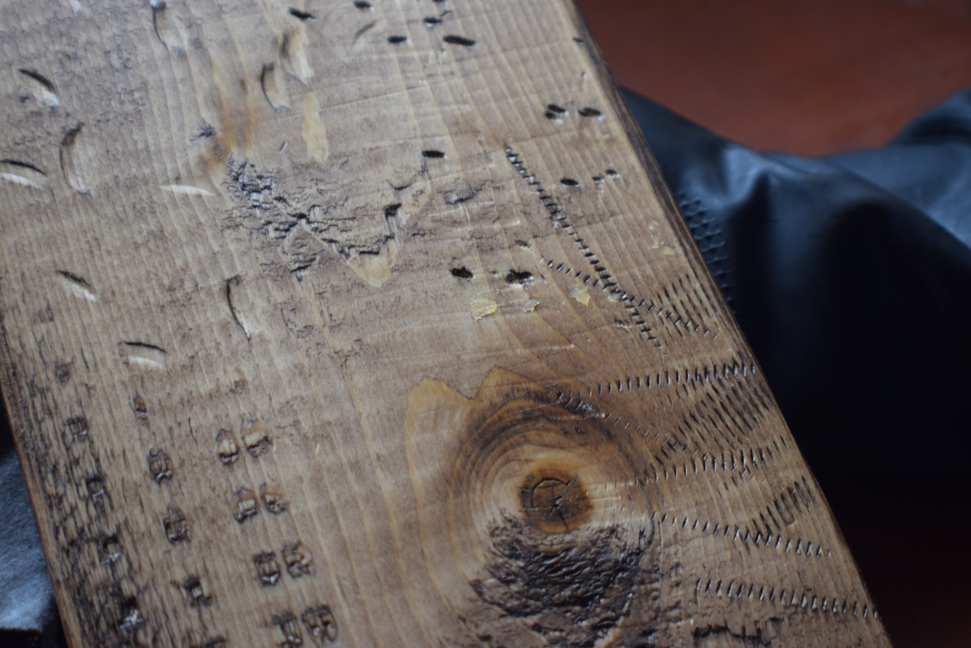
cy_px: 324
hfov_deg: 24.6
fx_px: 2225
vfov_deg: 16.6
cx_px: 486
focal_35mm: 82
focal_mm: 55
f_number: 5.6
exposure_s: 1/60
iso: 900
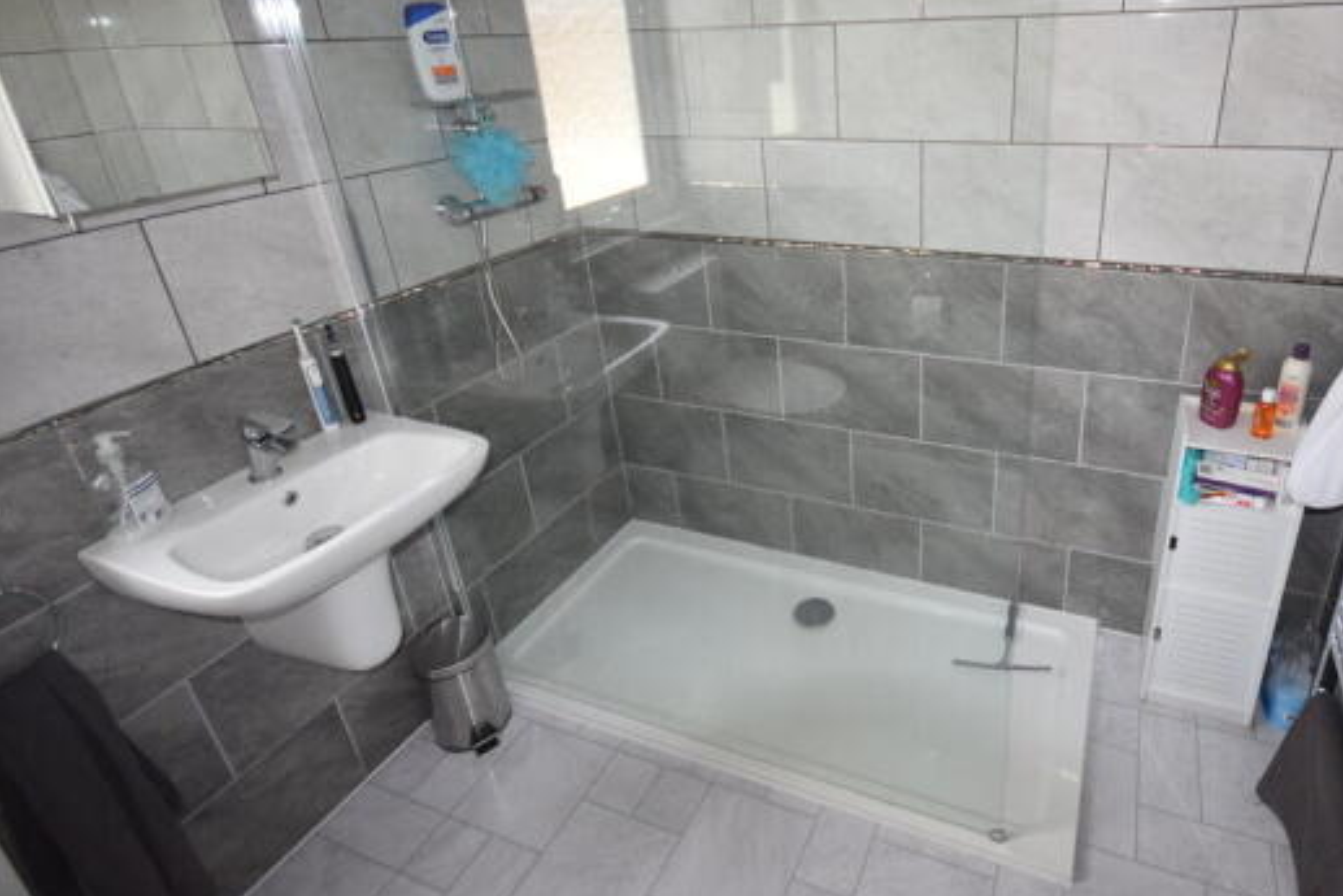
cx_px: 846
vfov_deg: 63.9
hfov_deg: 85.1
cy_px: 352
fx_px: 709
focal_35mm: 19
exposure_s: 1/80
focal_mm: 10
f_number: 4.5
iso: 800
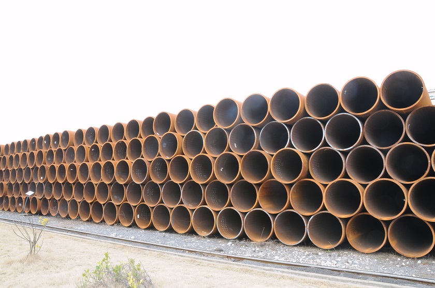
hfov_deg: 67.5
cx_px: 218
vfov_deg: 47.8
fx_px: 326
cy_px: 144
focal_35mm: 27
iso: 500
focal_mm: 18
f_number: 9
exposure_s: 1/100
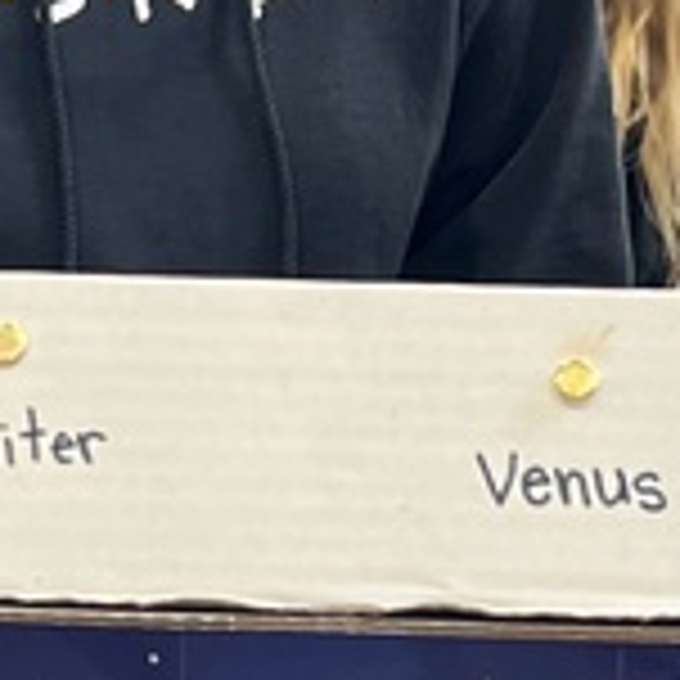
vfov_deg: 11.2
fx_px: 3467
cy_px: 567
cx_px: 176
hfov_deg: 11.2
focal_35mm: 156
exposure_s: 1/121
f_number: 1.5
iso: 100
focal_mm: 5.7
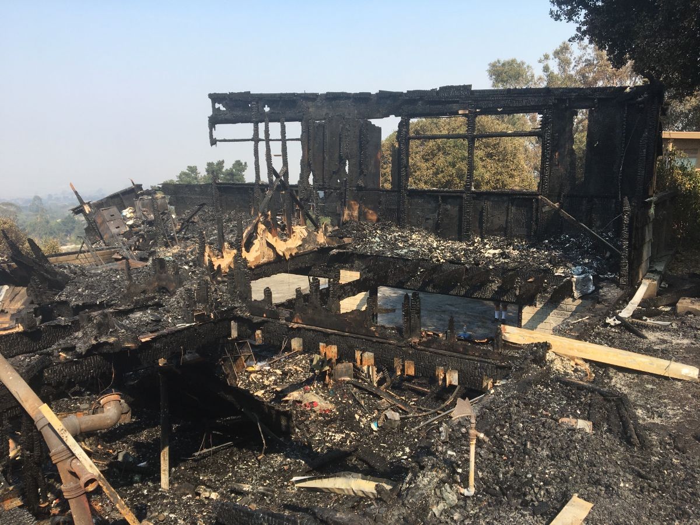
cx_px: 350
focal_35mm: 29
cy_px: 262
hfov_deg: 61.7
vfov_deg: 48.2
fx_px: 586
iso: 25
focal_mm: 4.15
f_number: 2.2
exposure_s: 1/986
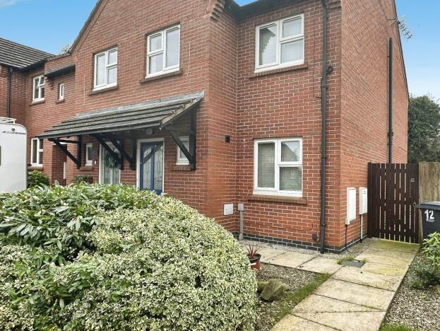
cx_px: 283
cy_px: 142
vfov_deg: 58.7
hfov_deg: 72.3
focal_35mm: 23
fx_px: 293
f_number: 2.2
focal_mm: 2.22
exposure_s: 1/99
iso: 50
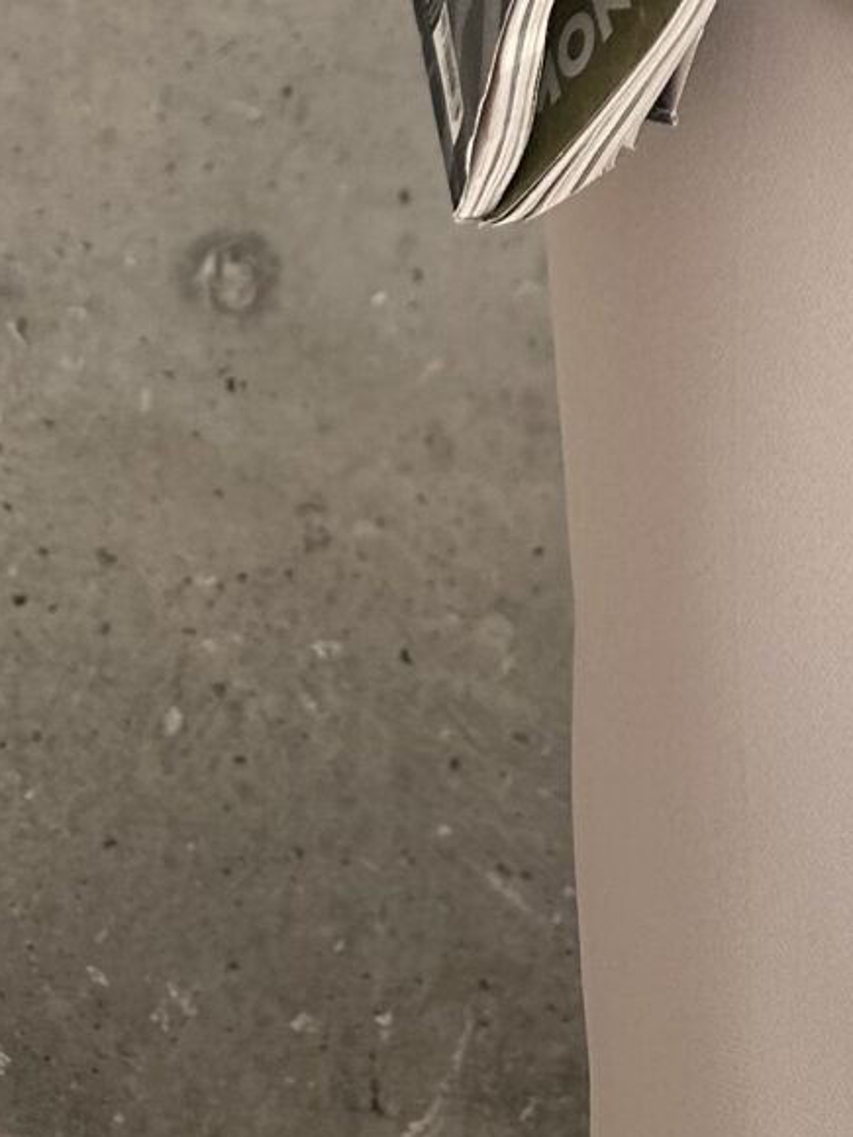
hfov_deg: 12.6
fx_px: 3483
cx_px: 1592
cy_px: -1113
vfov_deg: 15.1
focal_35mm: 106
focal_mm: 6.86
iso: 80
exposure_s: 1/275
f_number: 1.78
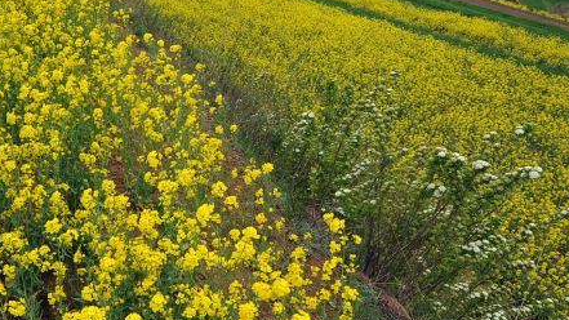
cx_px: 128
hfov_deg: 54.7
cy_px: 155
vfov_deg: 34.6
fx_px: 513
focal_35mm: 34
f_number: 11
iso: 400
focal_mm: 14
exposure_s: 1/100
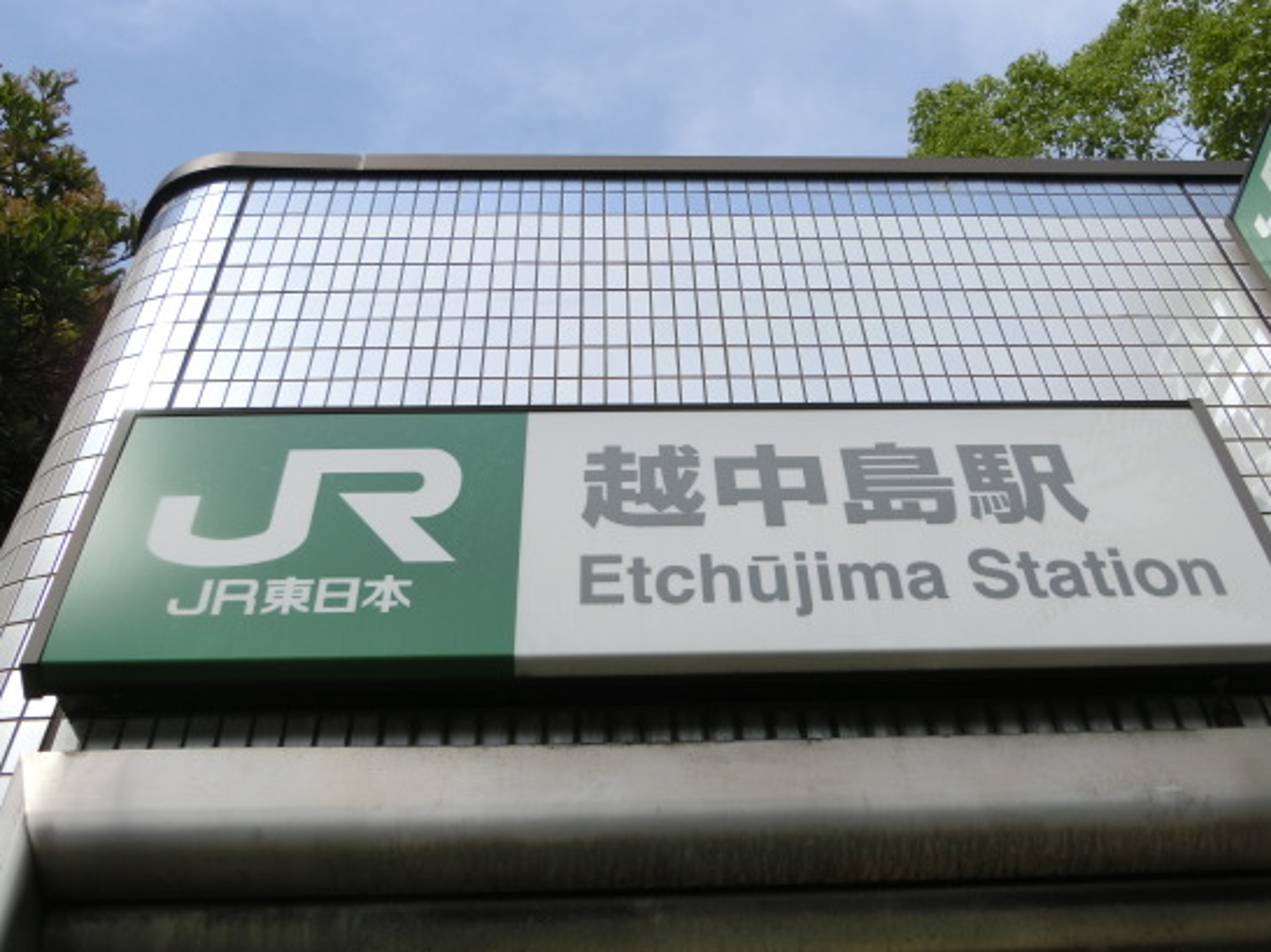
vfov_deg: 41.8
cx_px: 666
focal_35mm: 34
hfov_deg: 54.0
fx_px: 1248
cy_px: 482
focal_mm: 5.2
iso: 80
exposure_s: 1/250
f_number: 7.4
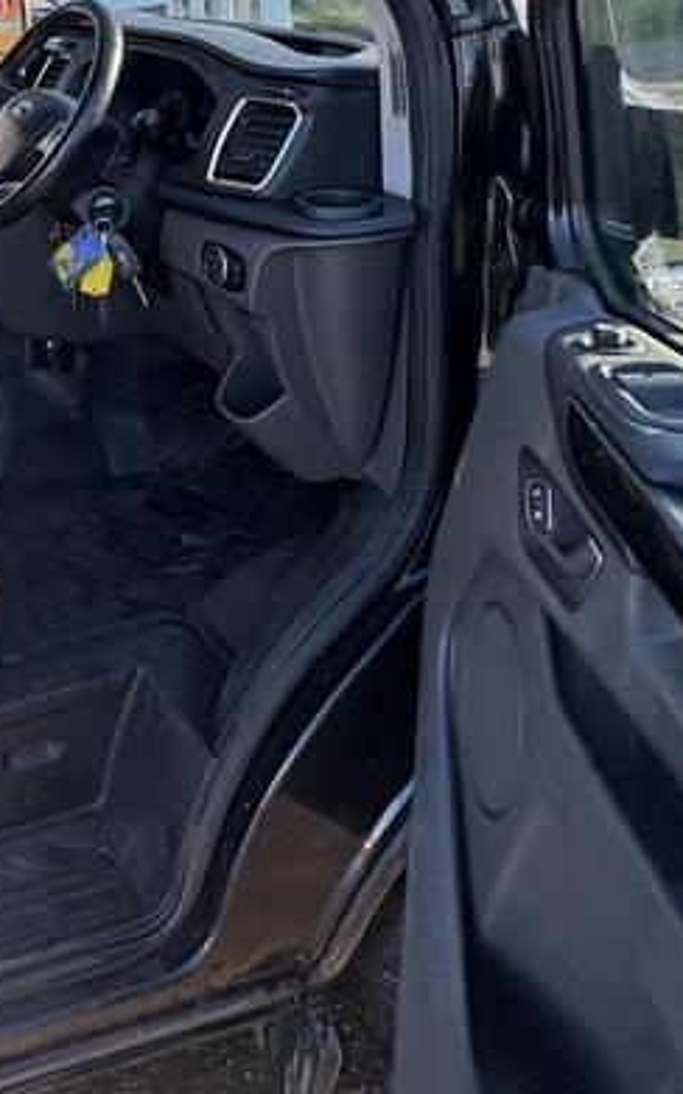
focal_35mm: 34
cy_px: 176
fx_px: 1014
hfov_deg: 31.4
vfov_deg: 52.0
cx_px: -132
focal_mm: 2.22
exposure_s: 1/136
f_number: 2.2
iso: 64
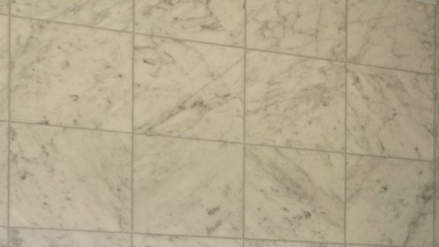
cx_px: 671
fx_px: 803
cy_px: 367
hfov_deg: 23.8
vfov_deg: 16.1
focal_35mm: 69
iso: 100
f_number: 7.1
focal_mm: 16
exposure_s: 1/4
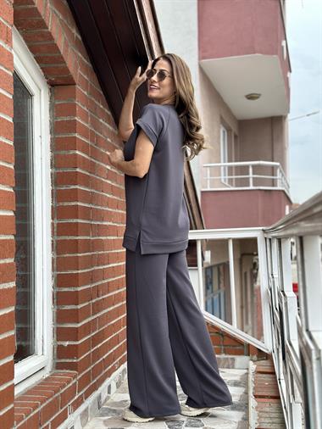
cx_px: 161
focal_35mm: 48
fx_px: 595
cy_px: 214
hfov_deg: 30.3
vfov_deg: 39.6
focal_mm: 6.86
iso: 80
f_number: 1.78
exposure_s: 1/564
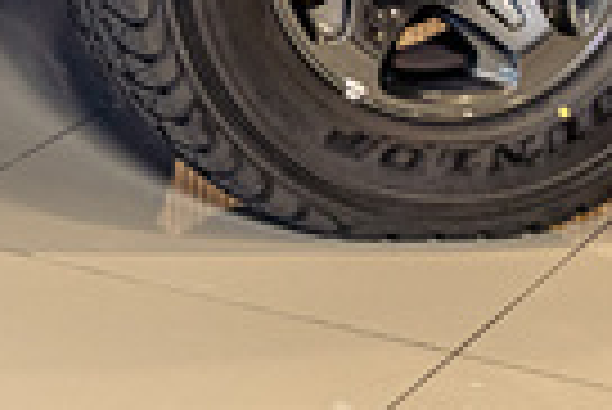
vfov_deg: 6.2
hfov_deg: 8.5
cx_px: -1091
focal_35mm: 211
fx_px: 3591
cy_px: -680
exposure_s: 1/125
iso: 640
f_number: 4
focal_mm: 28
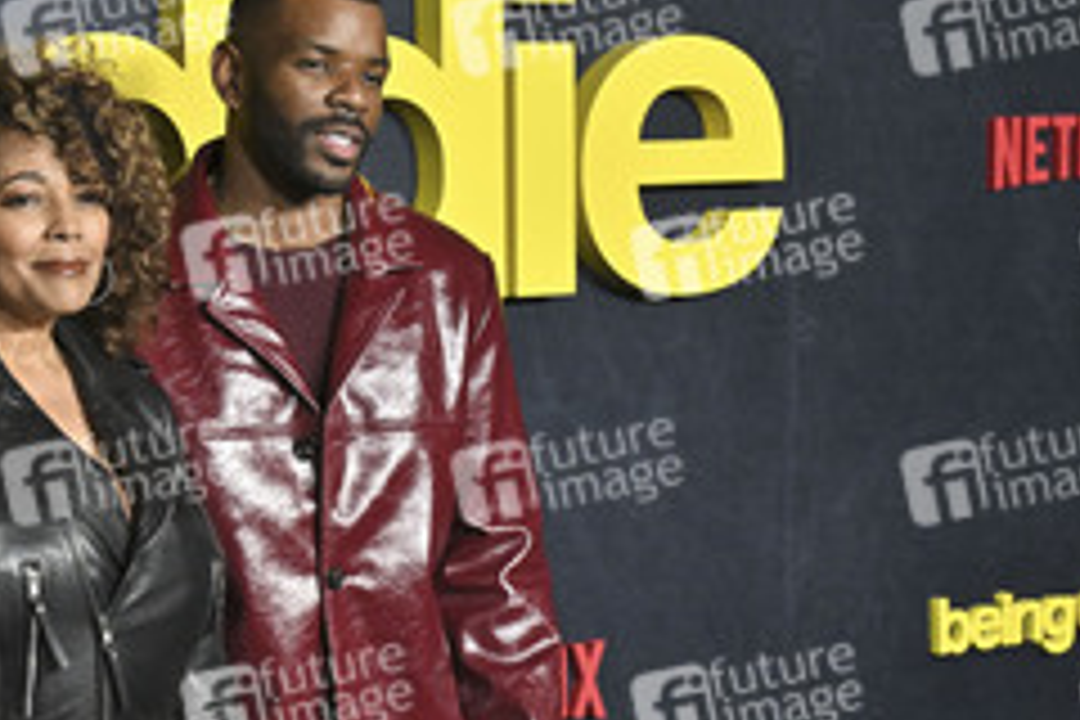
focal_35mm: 109
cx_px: 178
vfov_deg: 12.5
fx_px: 3270
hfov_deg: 18.5
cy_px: 585
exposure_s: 1/320
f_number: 5.6
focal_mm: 58
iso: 2500
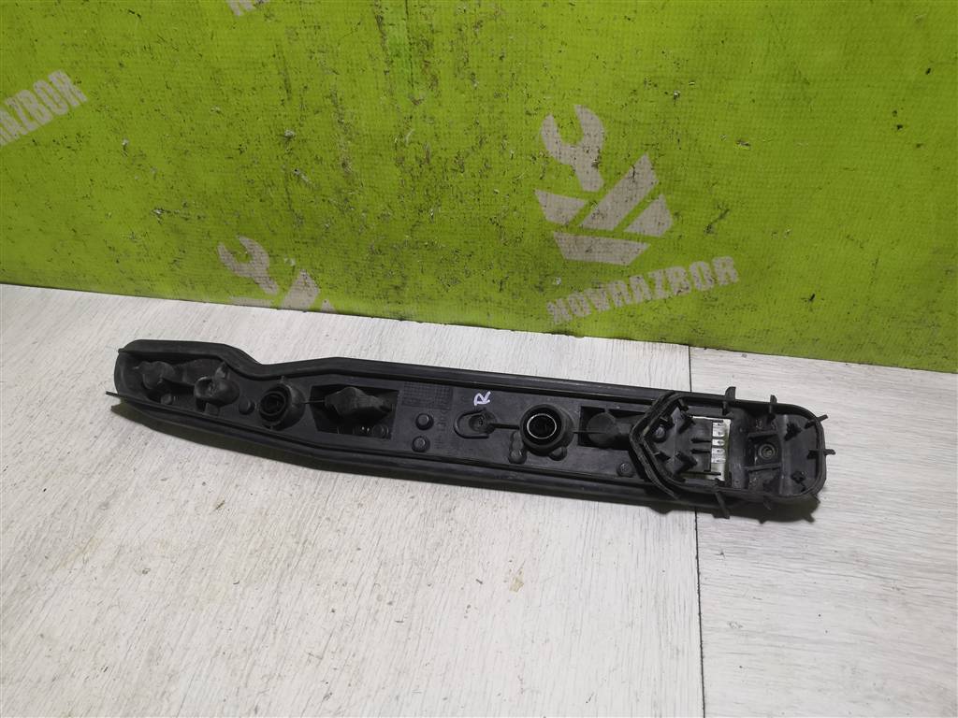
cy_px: 359
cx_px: 479
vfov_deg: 51.4
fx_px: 747
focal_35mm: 27
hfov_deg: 65.3
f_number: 1.8
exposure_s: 1/50
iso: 50
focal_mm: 3.95
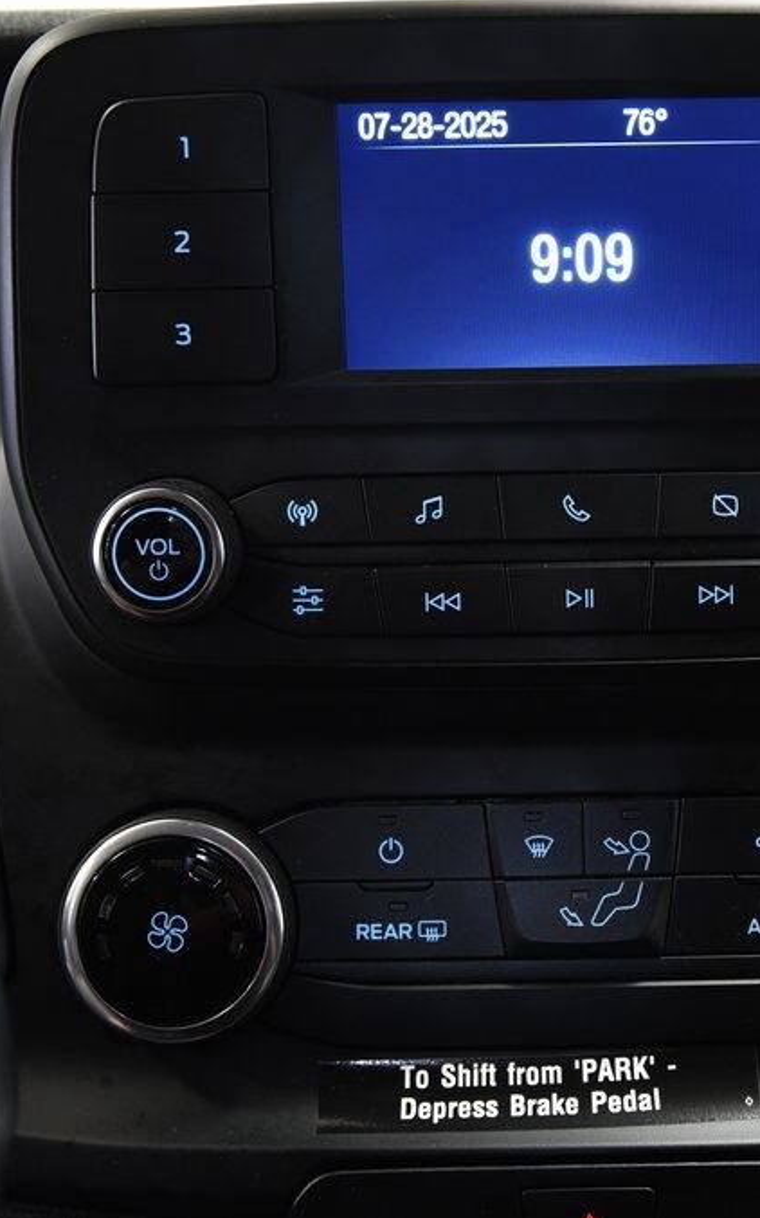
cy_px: 607
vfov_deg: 30.2
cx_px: 594
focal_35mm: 68
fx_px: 2255
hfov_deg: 19.0
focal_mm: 44
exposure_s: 1/20
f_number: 4.5
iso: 1600
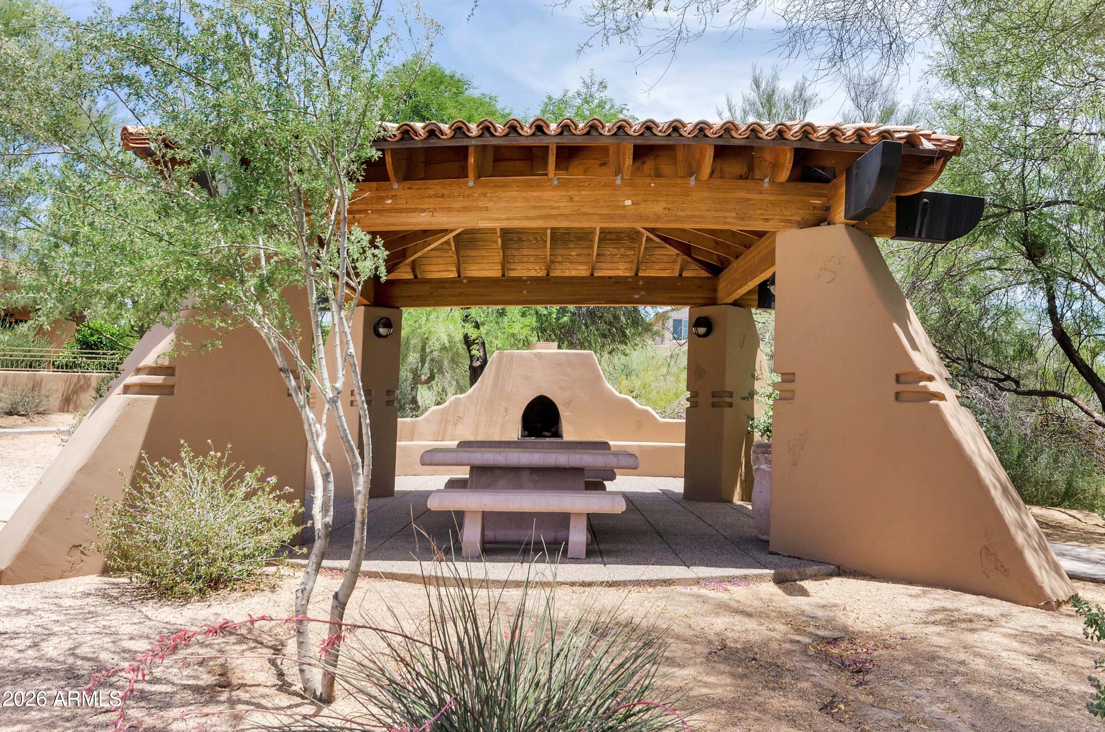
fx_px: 781
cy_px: 366
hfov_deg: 70.5
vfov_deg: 50.2
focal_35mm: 26
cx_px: 552
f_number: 10
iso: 400
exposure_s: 1/400
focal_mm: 17
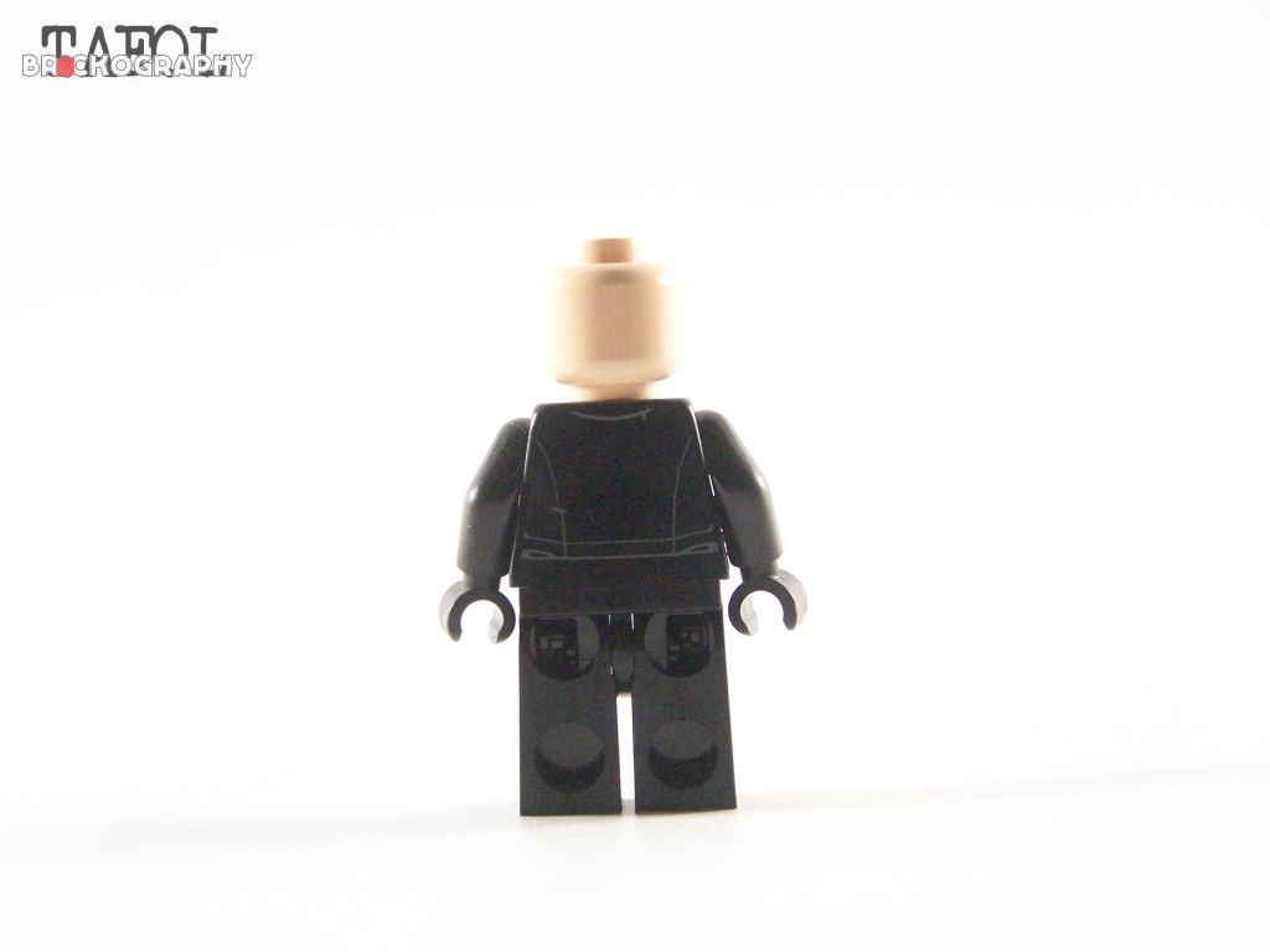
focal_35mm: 105
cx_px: 635
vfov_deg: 14.1
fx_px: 3852
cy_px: 476
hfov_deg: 18.7
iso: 400
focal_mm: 17.5
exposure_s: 1/45
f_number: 3.2
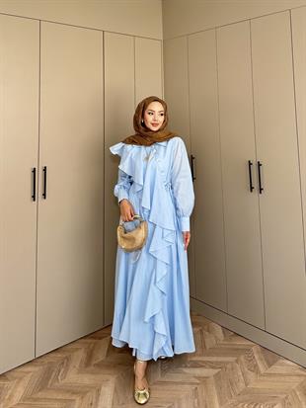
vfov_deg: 71.6
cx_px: 153
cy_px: 204
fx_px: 283
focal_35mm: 24
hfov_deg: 56.8
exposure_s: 1/121
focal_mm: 6.86
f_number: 1.78
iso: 80
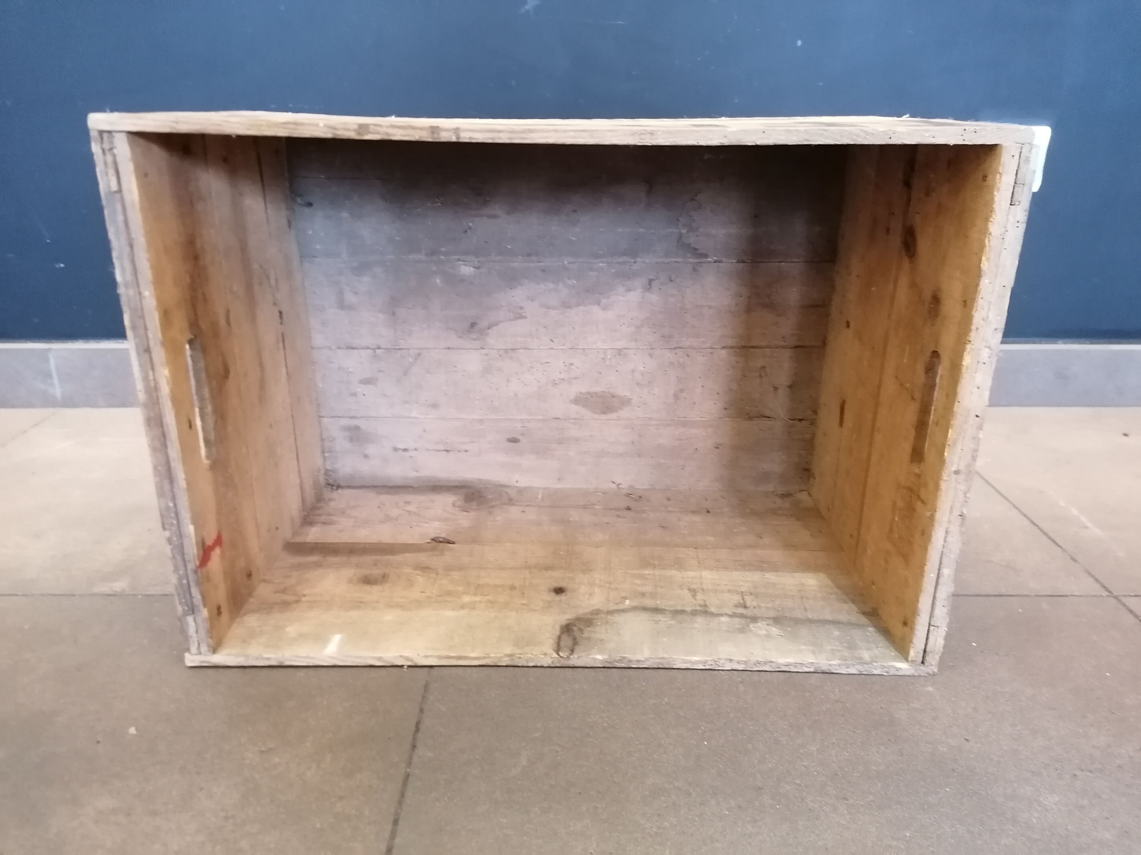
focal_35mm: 27
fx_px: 890
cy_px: 428
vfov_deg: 51.4
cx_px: 570
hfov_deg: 65.3
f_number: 1.8
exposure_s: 1/16.7
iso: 1000
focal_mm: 4.75
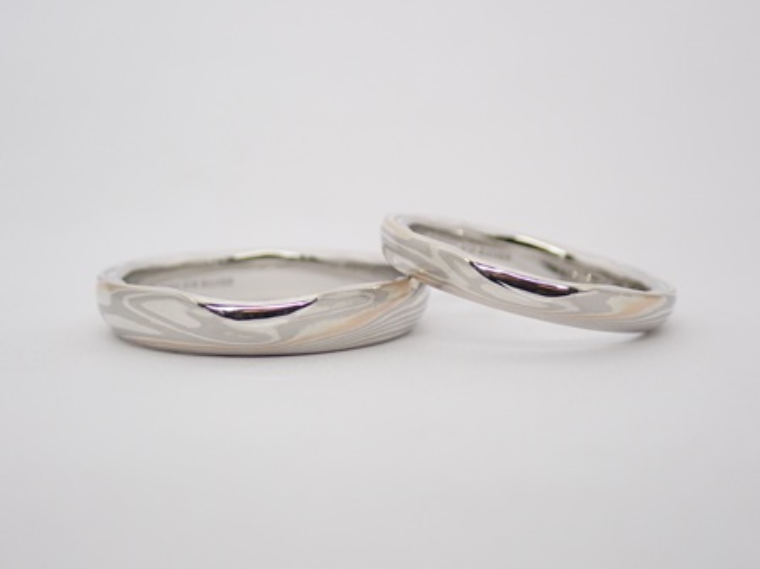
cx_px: 380
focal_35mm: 77
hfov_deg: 25.3
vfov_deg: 19.1
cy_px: 284
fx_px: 1690
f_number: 4.1
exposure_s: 1/125
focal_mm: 13.65
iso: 200
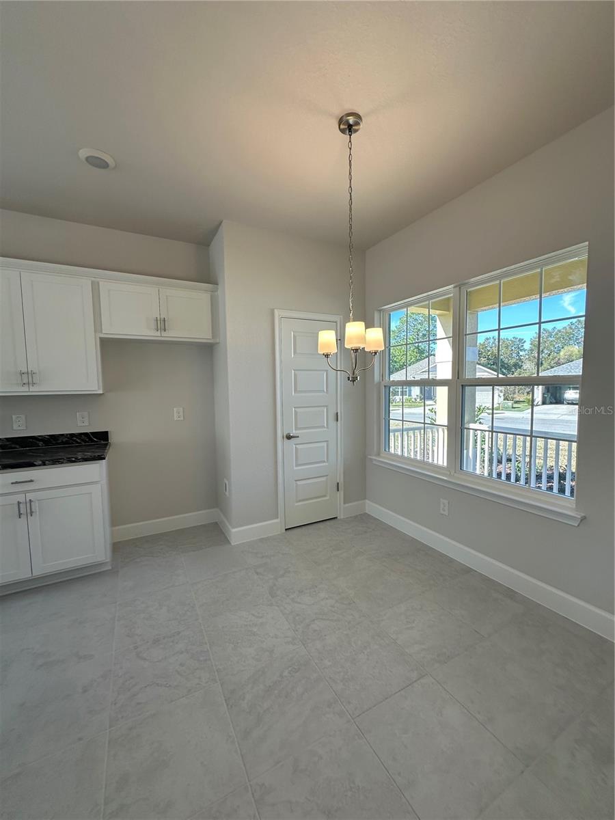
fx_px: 332
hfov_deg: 85.7
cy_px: 410
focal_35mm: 14
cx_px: 308
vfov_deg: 102.1
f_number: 2.2
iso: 50
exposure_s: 1/120
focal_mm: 2.22
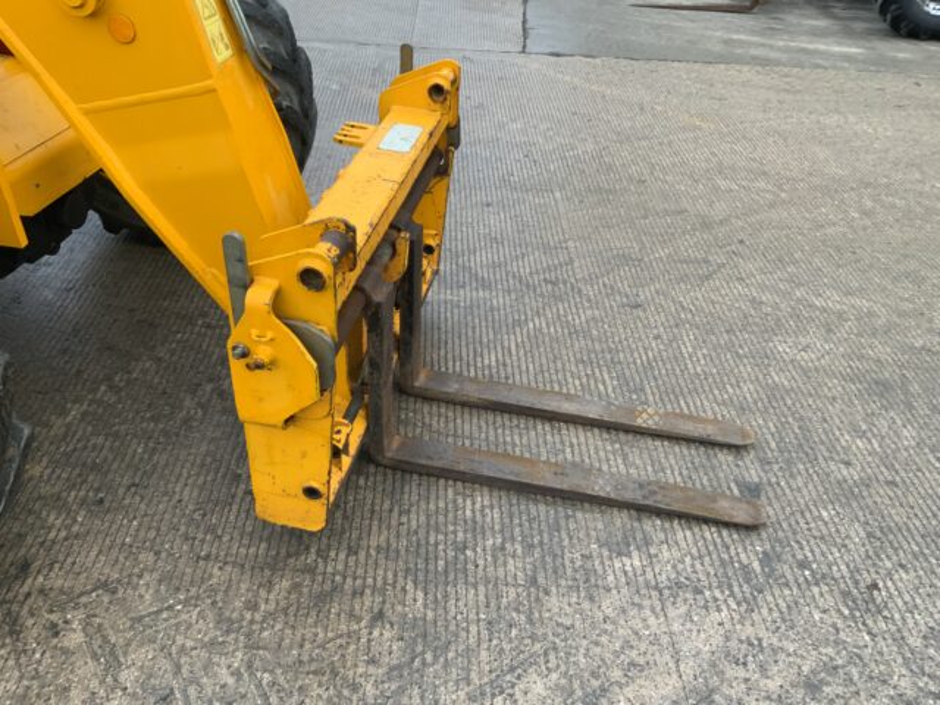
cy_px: 352
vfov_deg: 48.2
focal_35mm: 29
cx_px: 470
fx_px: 787
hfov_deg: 61.7
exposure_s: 1/116
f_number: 1.8
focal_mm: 3
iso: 64
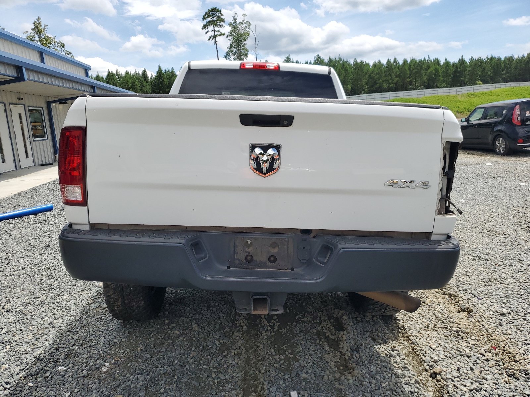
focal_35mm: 26
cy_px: 198
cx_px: 265
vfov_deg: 53.1
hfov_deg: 67.3
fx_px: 398
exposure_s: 1/2500
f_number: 1.5
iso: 50
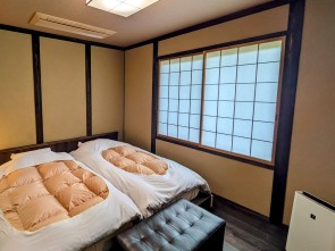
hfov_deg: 82.3
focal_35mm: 19
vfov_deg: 68.4
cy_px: 111
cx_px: 117
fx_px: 184
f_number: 2.2
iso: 38
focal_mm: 1.83
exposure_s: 1/144
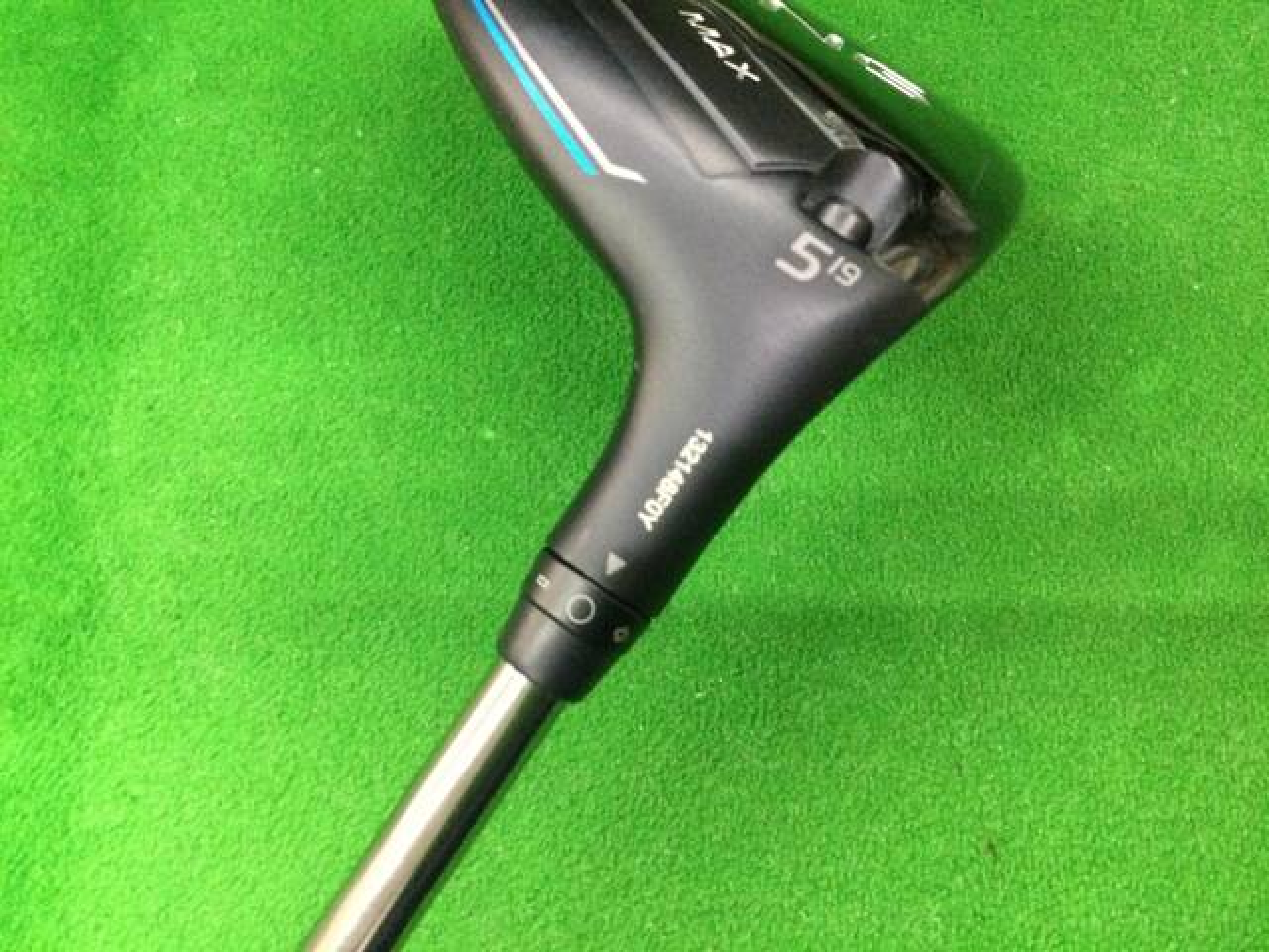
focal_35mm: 31
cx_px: 634
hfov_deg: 58.4
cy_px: 476
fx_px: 1136
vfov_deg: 45.4
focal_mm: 3.3
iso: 200
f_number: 2.4
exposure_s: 1/30
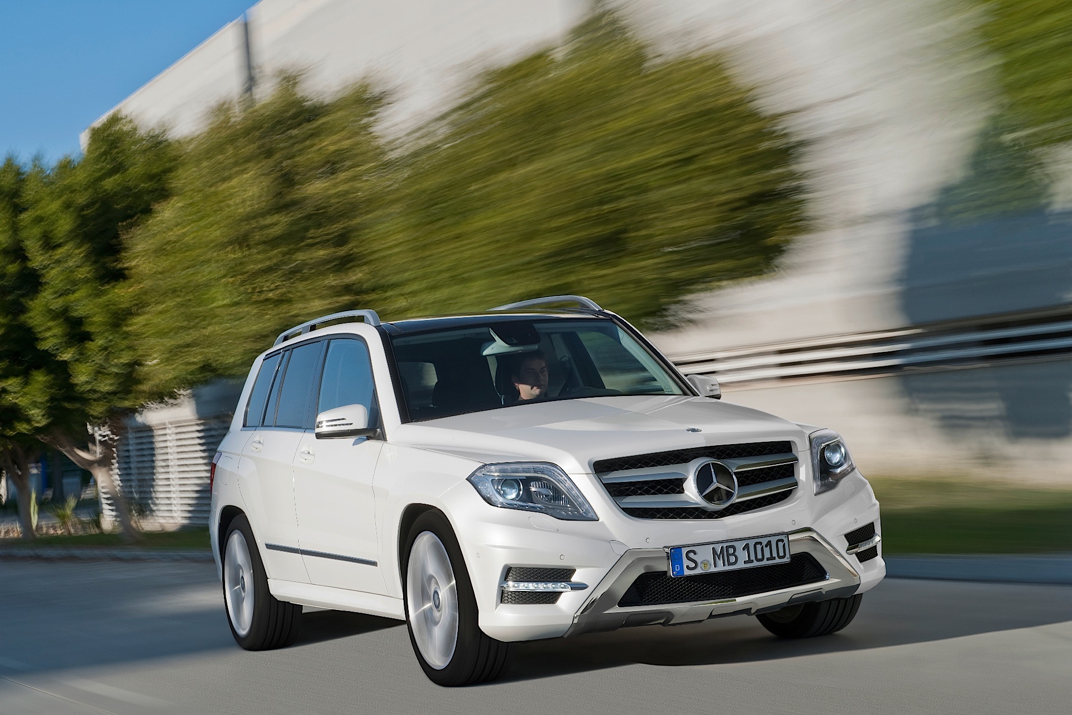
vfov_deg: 19.5
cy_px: 358
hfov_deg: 28.8
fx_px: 2084
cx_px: 536
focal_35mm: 70
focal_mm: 70
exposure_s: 5
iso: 100
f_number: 22
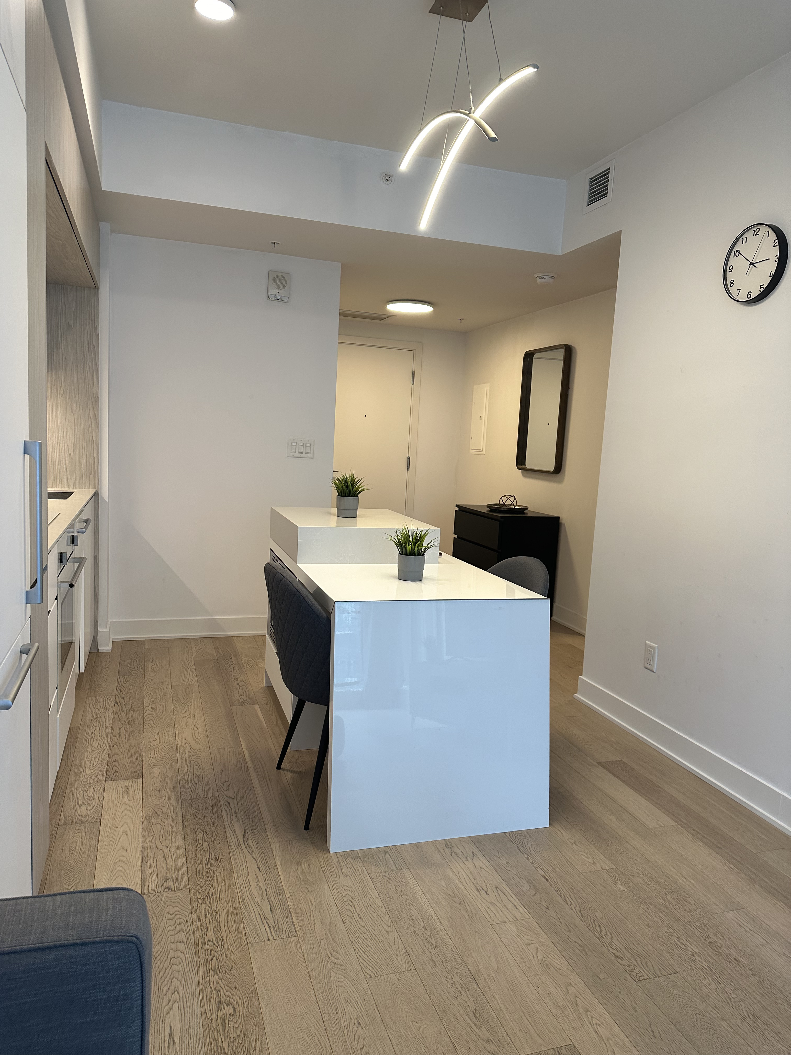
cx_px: 396
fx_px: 731
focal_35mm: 24
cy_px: 528
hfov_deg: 56.8
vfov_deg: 71.6
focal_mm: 6.86
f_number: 1.78
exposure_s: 1/120
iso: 160
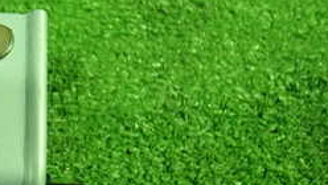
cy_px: 243
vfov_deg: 14.7
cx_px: -44
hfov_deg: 24.8
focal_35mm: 79
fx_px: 688
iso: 800
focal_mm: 5.5
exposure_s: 1/30
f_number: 2.3
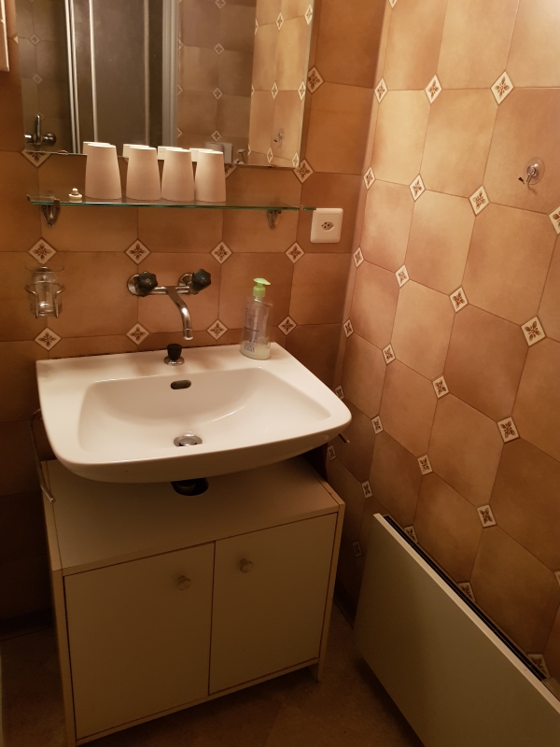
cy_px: 374
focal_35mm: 26
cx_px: 280
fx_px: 561
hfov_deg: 53.1
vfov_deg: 67.3
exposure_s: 1/10
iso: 200
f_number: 1.7
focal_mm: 4.2
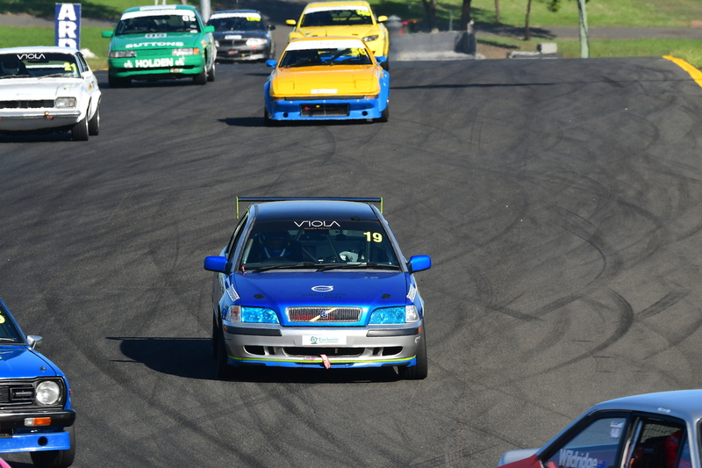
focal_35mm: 480
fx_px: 9357
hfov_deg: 4.3
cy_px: 234
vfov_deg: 2.9
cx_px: 351
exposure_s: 1/640
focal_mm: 320
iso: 500
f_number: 11
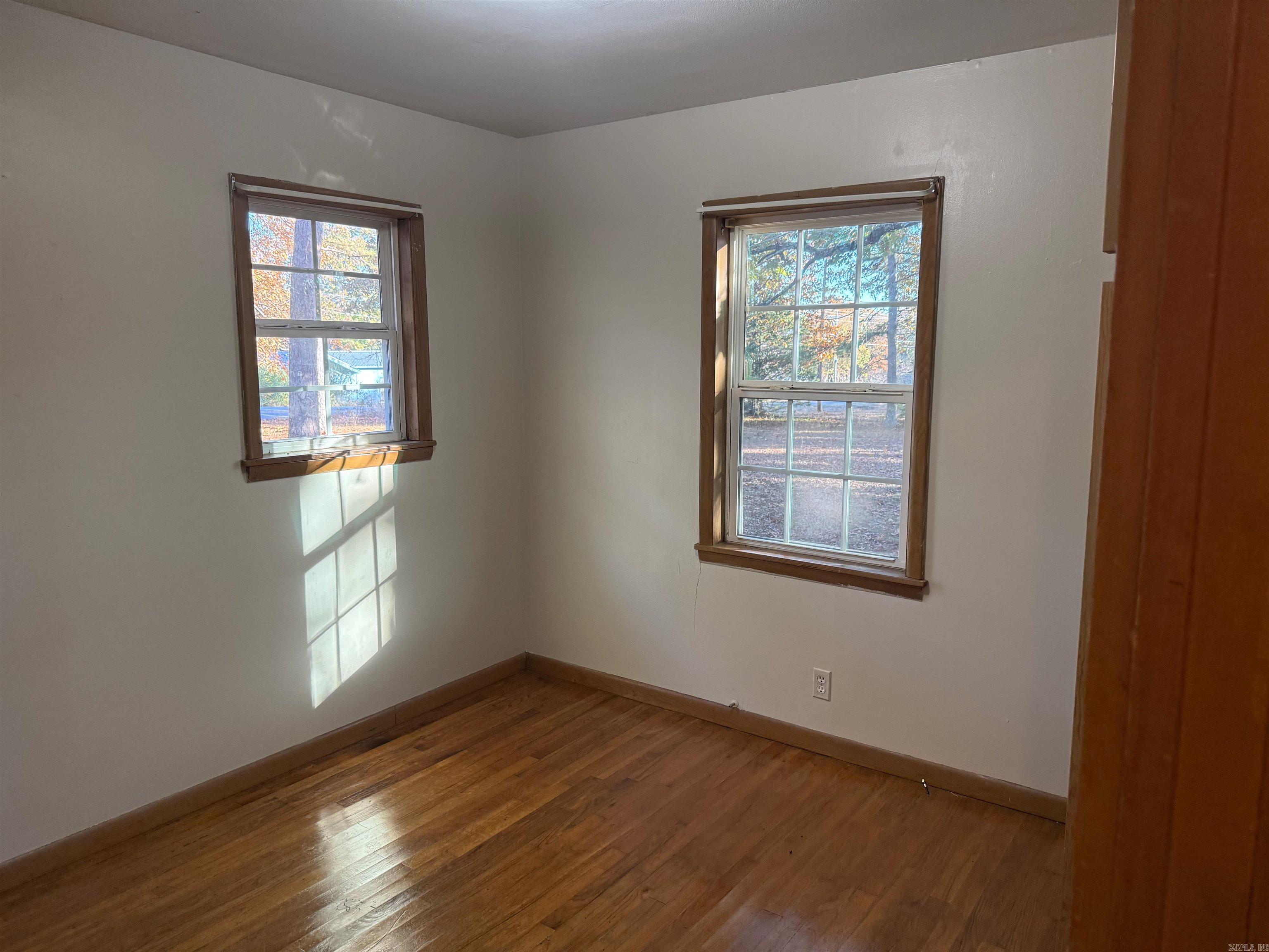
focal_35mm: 24
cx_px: 634
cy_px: 476
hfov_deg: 71.6
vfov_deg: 56.8
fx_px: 880
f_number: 1.78
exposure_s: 1/120
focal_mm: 6.76
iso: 200
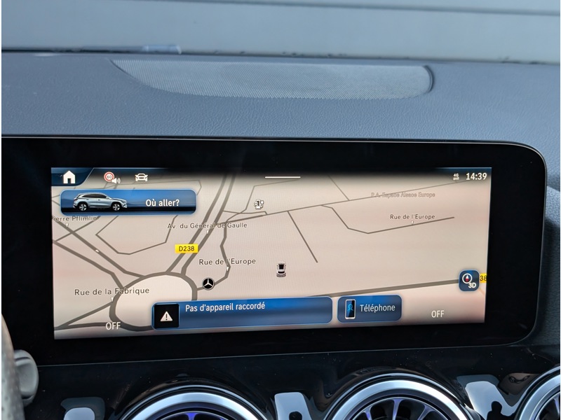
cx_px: 280
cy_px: 210
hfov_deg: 38.9
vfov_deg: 29.7
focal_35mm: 49
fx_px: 794
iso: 298
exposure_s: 1/478
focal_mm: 6.9
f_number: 1.68
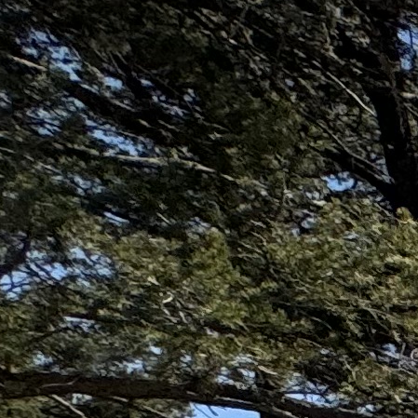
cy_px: 967
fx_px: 1516
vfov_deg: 12.6
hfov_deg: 7.6
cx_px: 1795
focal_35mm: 111
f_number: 2.2
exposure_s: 1/1346
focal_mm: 2.22
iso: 50
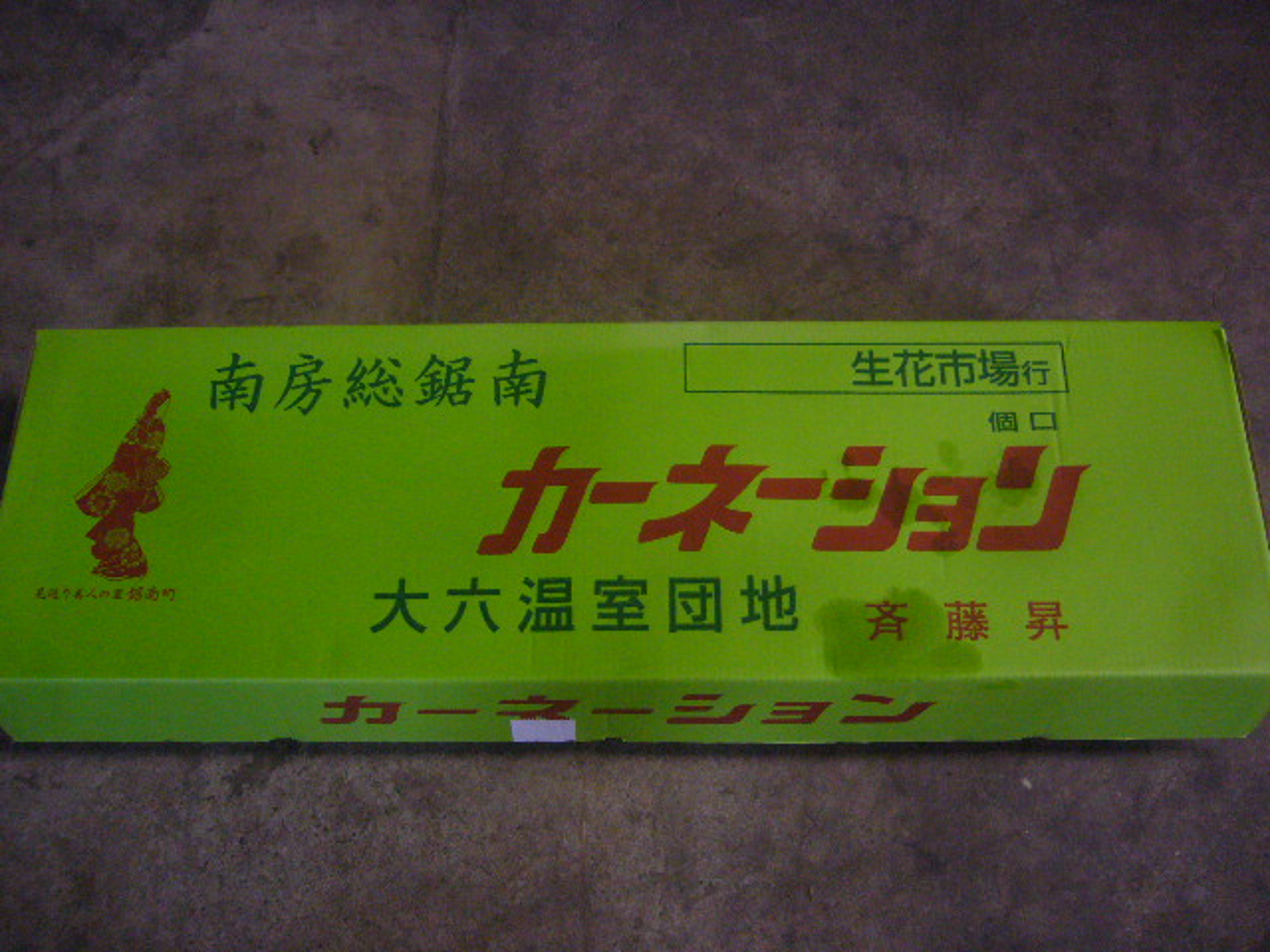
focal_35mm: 35
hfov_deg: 52.6
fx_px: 1284
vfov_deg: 40.7
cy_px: 476
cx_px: 635
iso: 200
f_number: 2.8
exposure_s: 1/8
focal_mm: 5.8
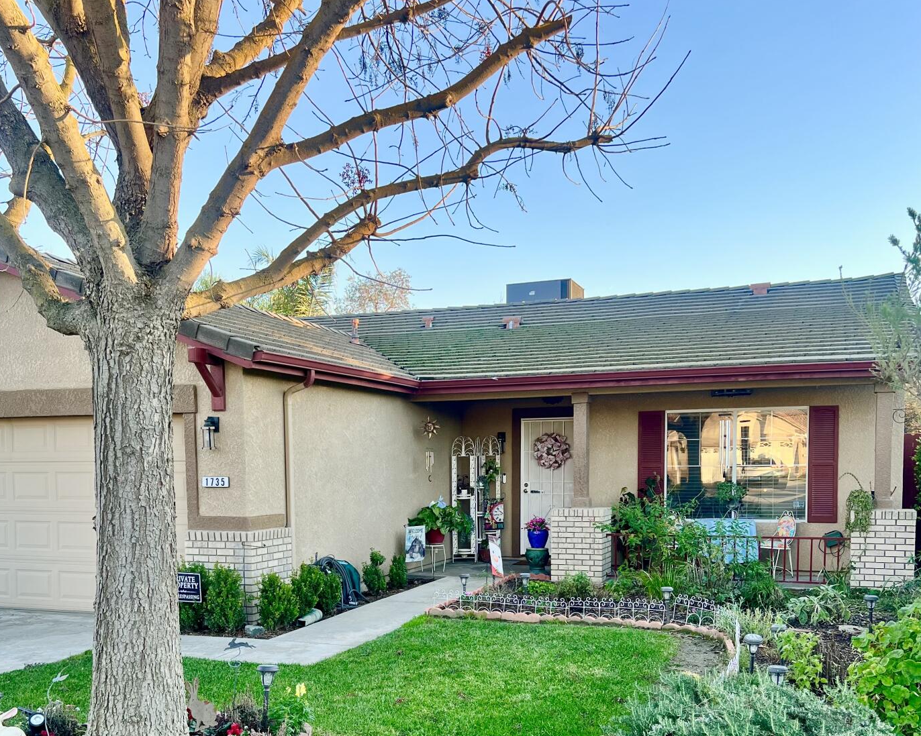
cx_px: 432
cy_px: 527
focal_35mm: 37
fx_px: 1008
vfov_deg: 39.3
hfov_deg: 49.1
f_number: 1.5
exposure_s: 1/533
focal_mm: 5.7
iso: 50
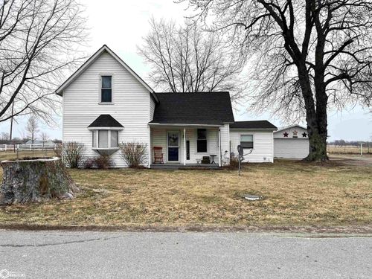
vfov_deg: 53.1
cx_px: 186
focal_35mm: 26
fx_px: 279
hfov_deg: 67.3
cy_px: 140
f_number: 1.6
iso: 50
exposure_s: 1/1294
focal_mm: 5.1
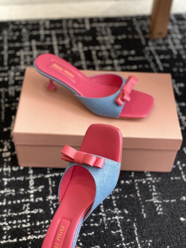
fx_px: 373
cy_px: 124
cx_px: 93
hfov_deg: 28.0
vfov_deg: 36.8
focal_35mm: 52
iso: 100
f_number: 2
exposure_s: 1/122
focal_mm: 6
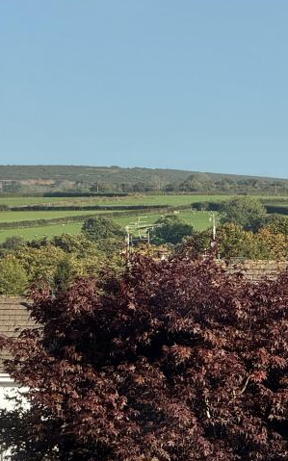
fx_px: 3419
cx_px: -72
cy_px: 141
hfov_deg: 4.8
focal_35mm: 272
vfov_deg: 7.7
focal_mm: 15.66
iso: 64
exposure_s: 1/1577
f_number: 2.8
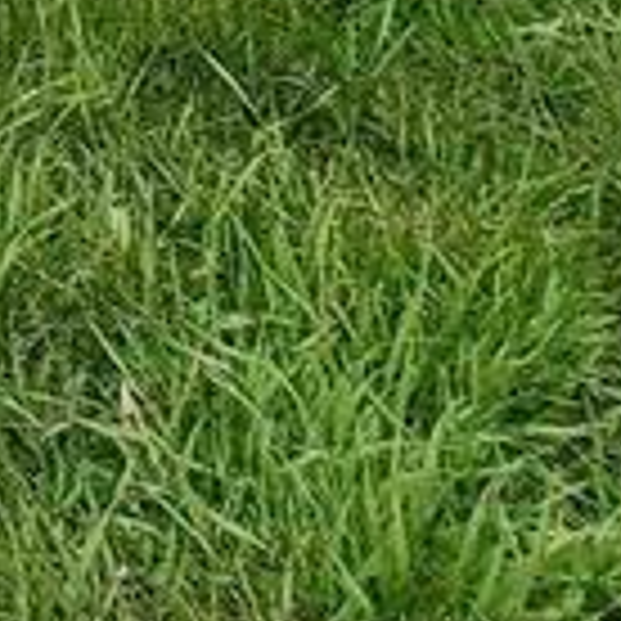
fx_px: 1725
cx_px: -1323
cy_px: -936
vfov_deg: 13.6
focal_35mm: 85
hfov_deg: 10.9
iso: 50
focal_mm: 1.74
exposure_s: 1/2012
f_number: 2.2
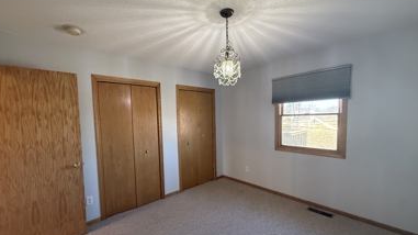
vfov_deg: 66.8
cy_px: 131
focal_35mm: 16
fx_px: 177
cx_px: 202
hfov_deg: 99.4
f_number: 2.2
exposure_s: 1/120
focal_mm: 2.22
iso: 500
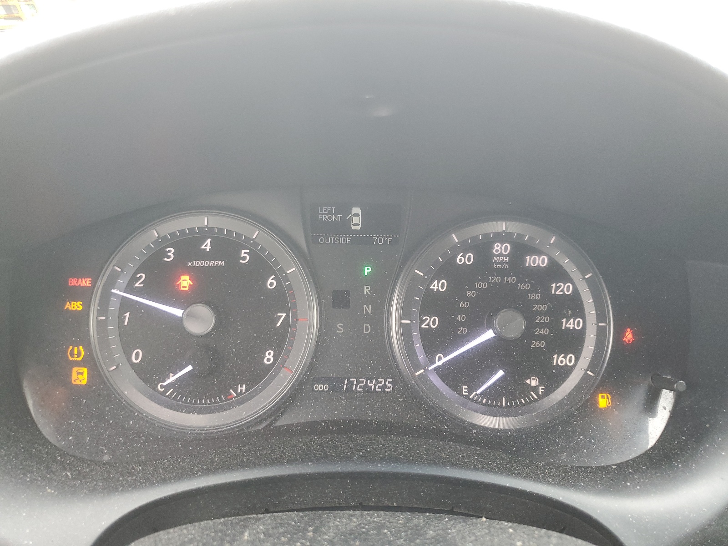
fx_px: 547
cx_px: 364
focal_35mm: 26
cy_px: 273
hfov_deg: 67.3
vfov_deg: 53.1
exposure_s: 1/60.2
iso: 124
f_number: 1.5
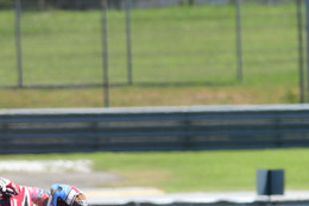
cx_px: -59
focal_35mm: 1109
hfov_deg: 1.9
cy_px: 185
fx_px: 9513
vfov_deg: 1.2
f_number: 4.5
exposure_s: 1/640
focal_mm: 300
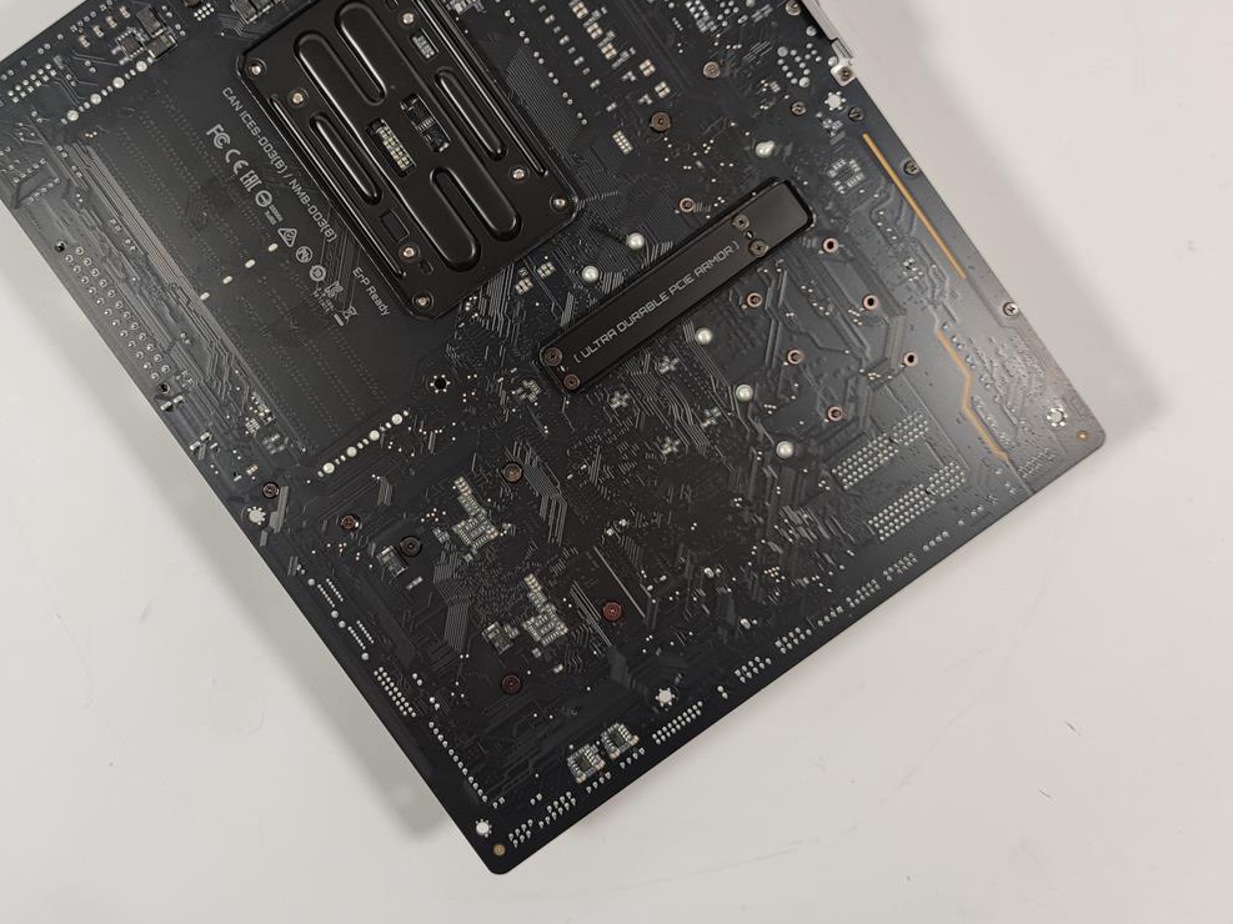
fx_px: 1353
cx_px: 536
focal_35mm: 38
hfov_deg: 48.9
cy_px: 289
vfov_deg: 37.2
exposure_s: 1/100
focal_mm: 6.78
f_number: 1.85
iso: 74
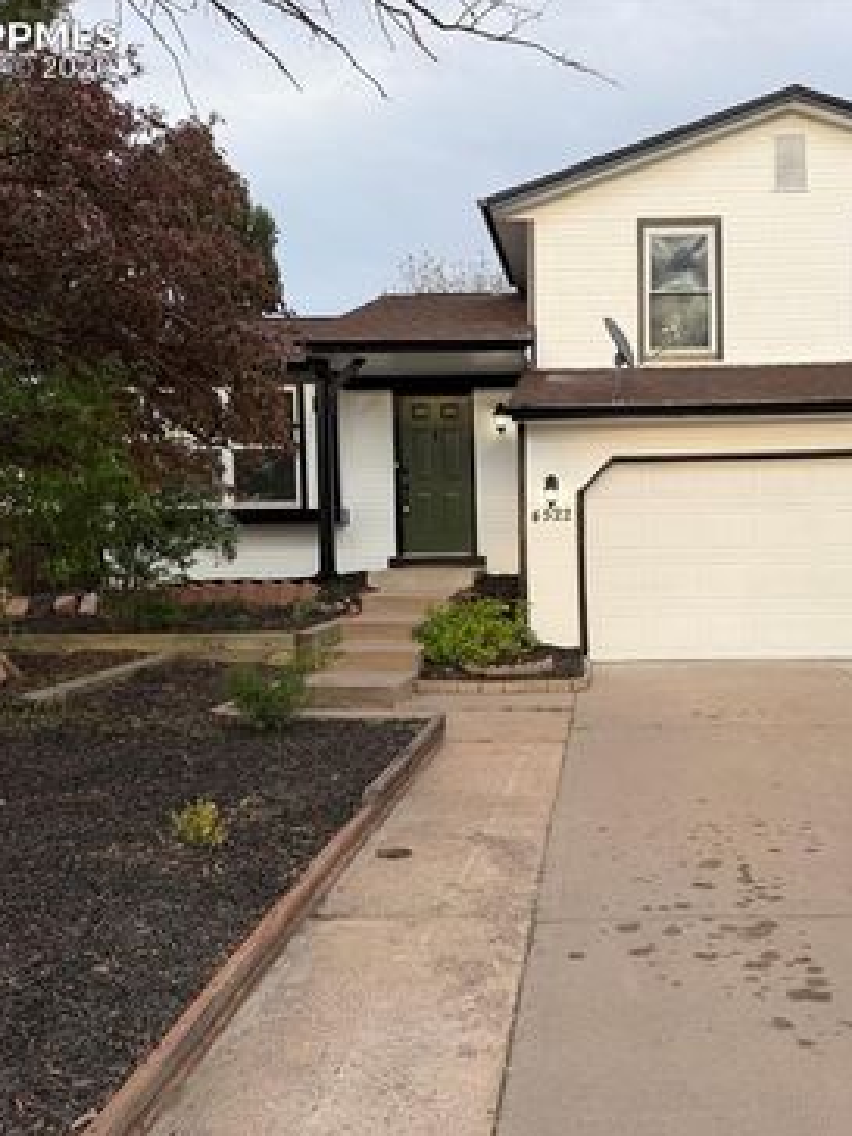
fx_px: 1083
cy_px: 579
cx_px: 593
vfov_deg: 55.3
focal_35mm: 33
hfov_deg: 42.2
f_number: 1.78
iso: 80
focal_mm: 6.76
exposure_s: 1/1046
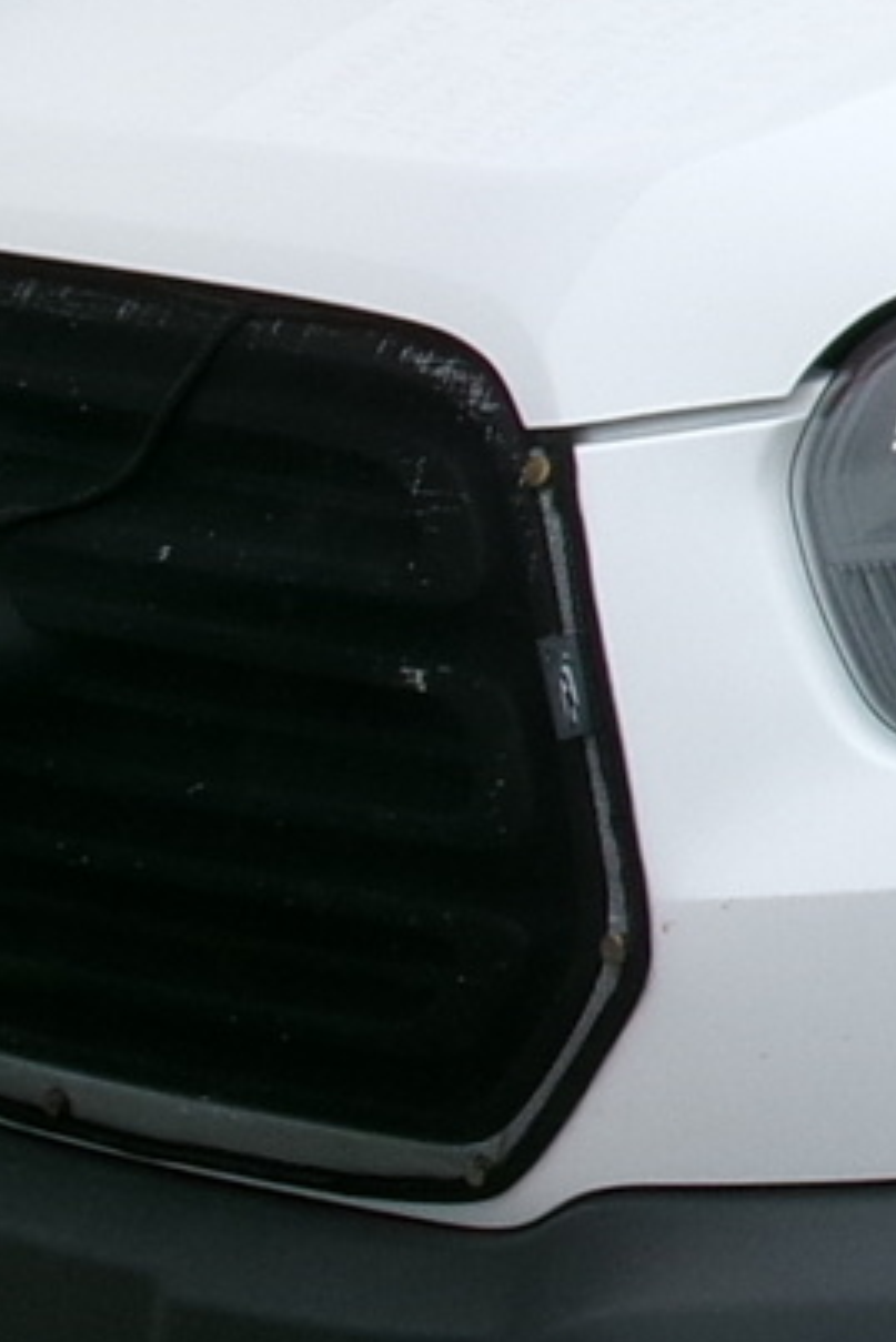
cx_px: 2265
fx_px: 5520
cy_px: 163
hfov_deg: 8.4
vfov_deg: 13.8
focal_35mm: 148
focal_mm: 5.1
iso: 100
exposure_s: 1/70
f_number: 10.8
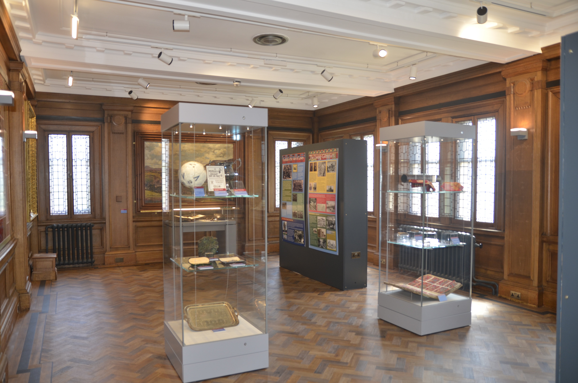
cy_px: 192
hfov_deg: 67.5
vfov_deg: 47.7
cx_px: 289
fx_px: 433
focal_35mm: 27
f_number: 2.8
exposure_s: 1/125
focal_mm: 18
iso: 250
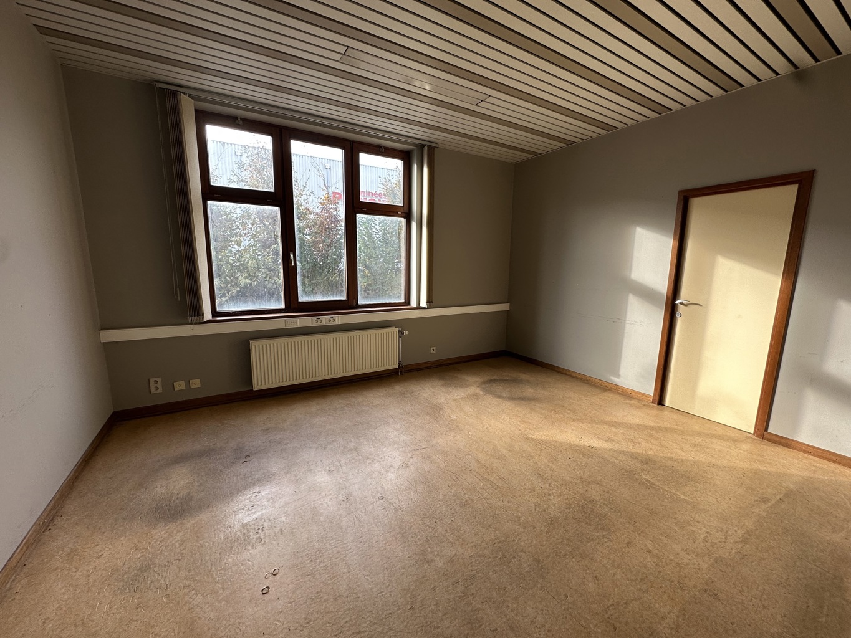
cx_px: 426
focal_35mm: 14
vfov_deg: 85.7
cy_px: 319
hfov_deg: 102.1
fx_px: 344
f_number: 2.2
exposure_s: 1/99
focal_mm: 2.22
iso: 50
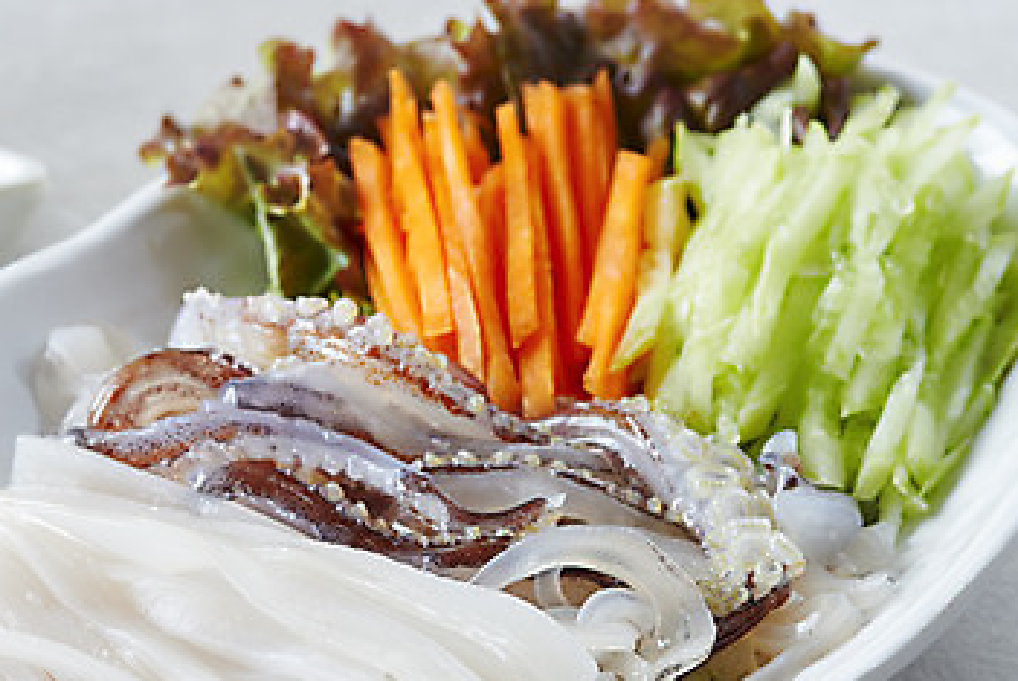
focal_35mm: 179
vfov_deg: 7.7
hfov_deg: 11.4
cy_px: 435
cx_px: 167
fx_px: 5068
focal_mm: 105
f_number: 13
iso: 100
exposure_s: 1/125
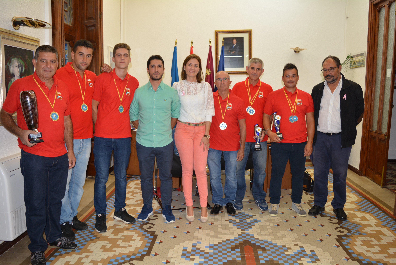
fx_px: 330
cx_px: 198
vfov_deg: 43.7
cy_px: 132
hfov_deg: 61.9
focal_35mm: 30
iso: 400
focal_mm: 20
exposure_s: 1/60
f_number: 4
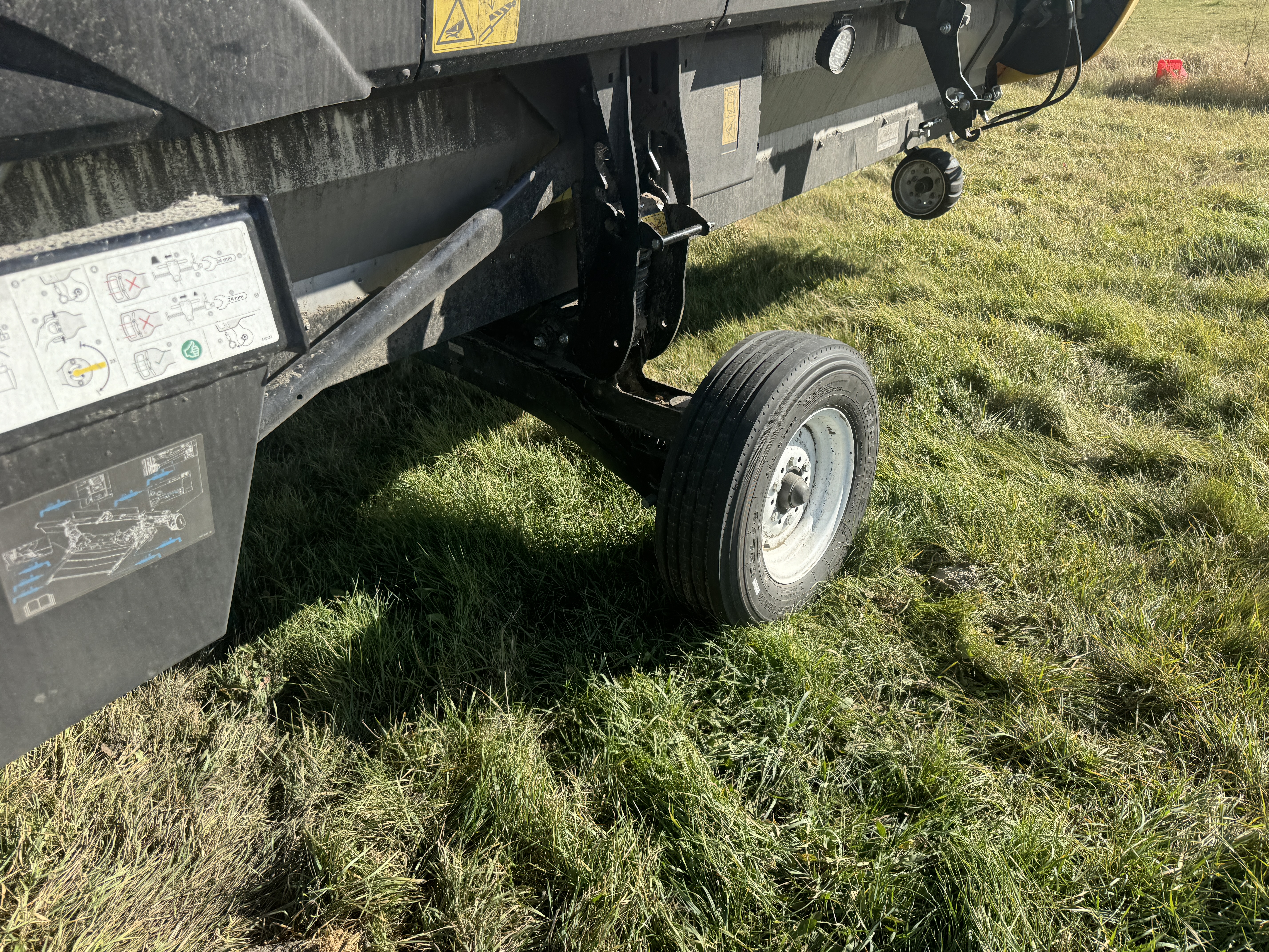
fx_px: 880
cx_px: 634
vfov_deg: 56.8
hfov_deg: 71.6
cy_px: 476
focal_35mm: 24
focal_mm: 6.76
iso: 80
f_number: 1.78
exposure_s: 1/1980
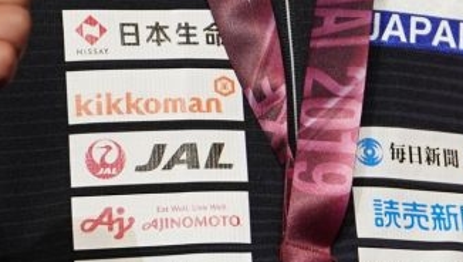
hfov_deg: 2.0
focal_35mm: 1092
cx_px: 618
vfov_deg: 1.1
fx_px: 13417
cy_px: -150
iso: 800
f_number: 2.8
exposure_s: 1/250
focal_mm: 189
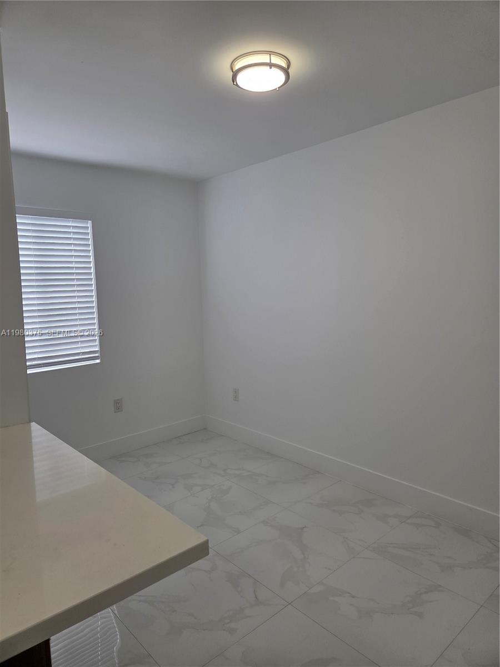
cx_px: 250
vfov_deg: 73.9
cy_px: 334
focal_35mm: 23
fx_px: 443
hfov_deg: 58.9
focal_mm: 5.4
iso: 100
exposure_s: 1/120
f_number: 1.8
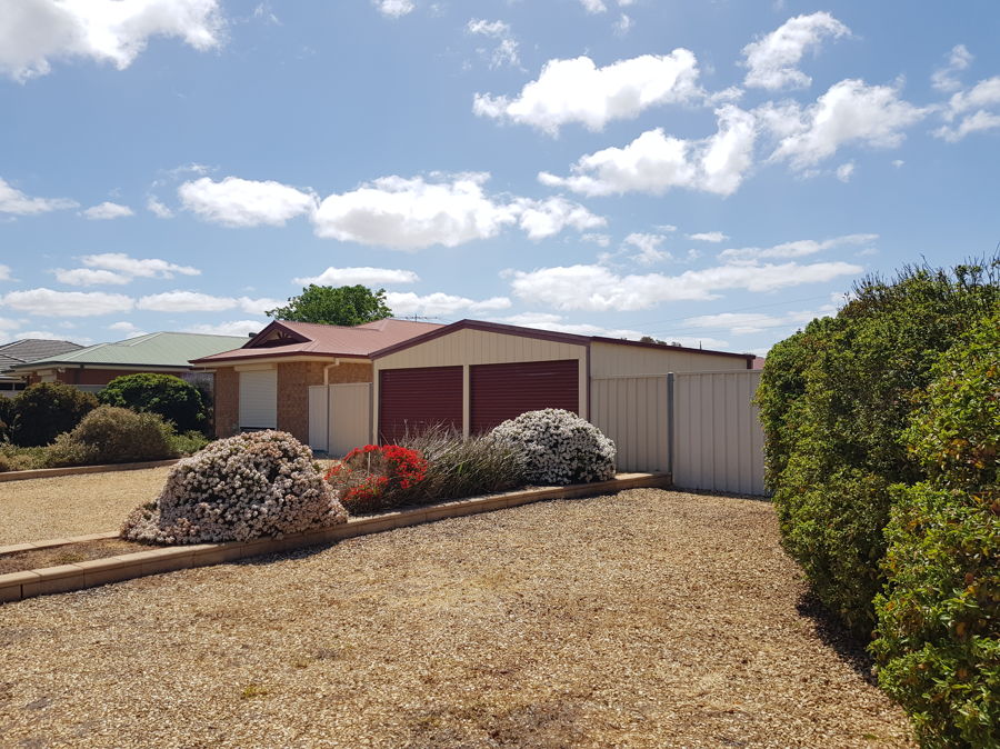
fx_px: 751
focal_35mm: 26
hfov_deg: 67.3
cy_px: 374
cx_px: 500
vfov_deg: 53.0
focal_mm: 4.2
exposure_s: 1/3000
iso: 40
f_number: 1.7
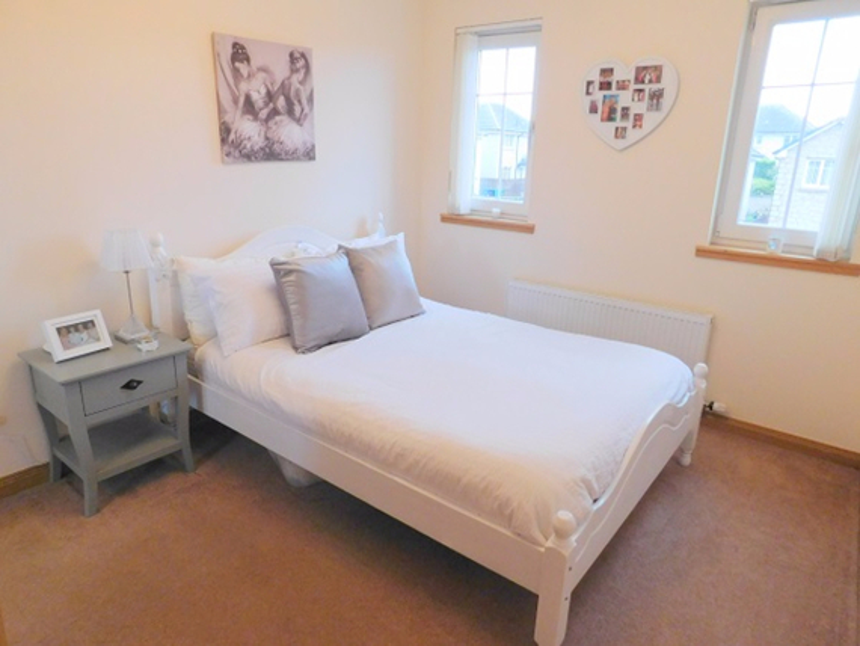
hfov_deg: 73.9
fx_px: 572
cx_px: 430
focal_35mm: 23
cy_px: 323
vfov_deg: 58.9
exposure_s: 1/30
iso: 320
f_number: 3
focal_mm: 4
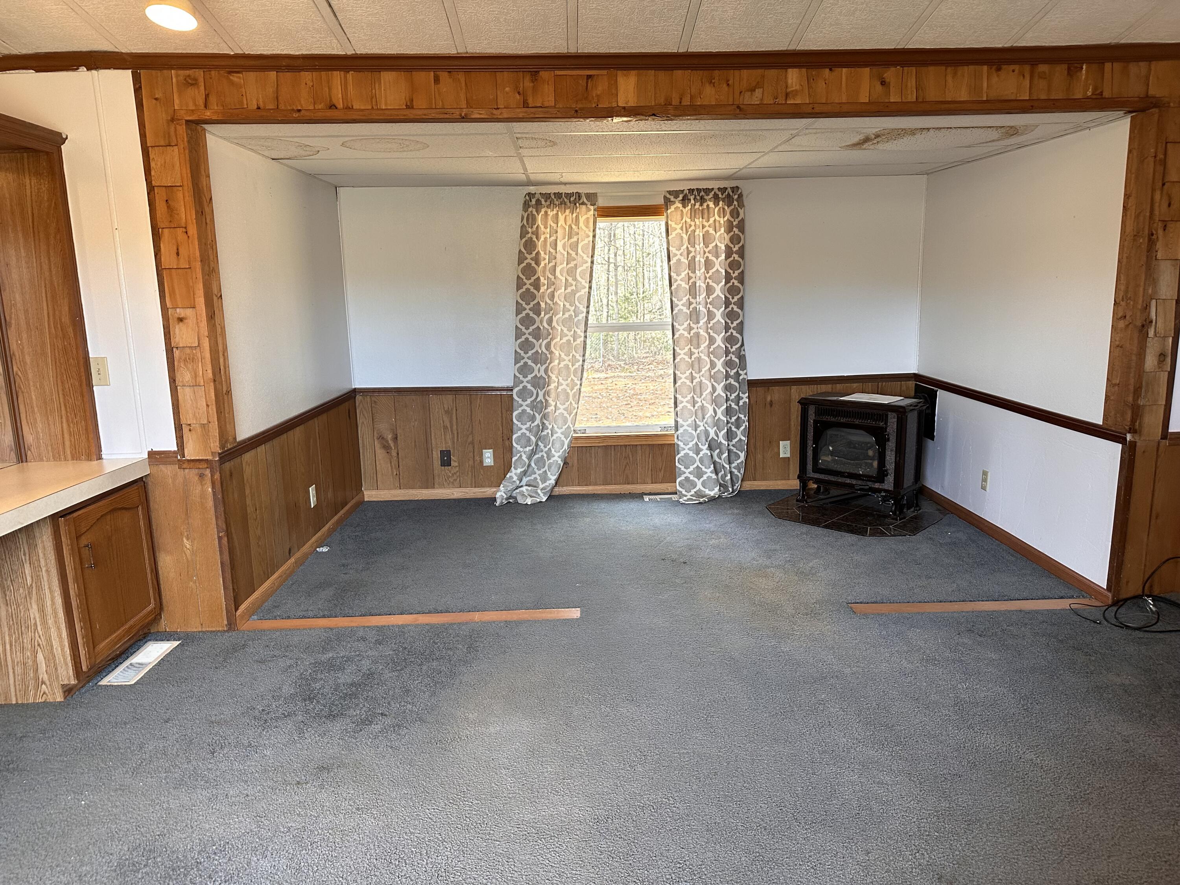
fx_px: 818
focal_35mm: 24
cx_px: 590
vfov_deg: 56.8
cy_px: 442
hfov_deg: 71.6
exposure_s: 1/120
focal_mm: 6.86
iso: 200
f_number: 1.78
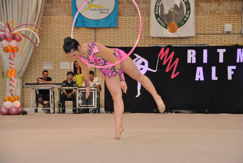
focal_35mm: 112
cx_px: 122
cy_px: 82
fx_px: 760
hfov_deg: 18.2
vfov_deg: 12.2
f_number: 6.3
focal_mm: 75
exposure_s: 1/200
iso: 800
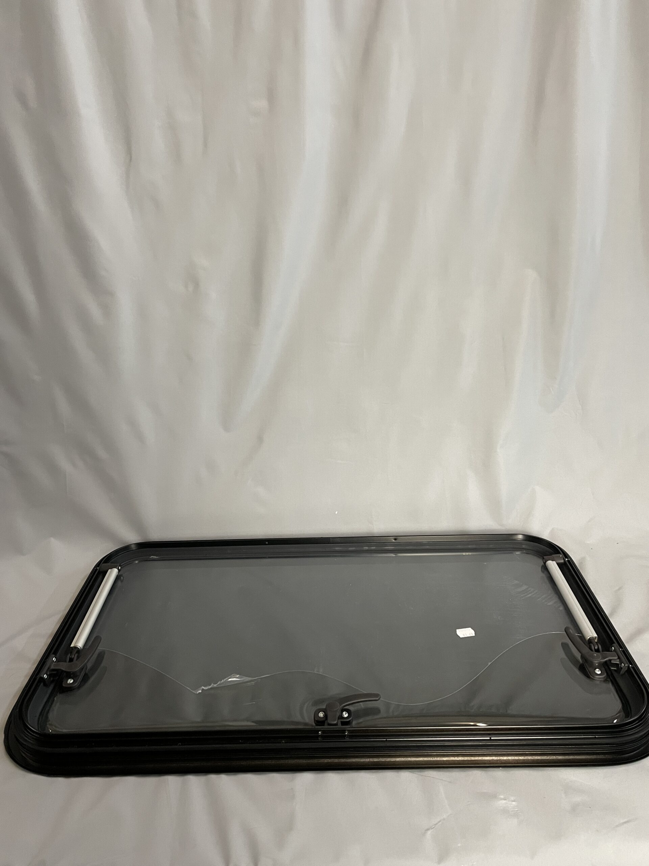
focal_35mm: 26
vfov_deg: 67.3
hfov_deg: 53.1
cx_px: 324
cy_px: 433
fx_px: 650
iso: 200
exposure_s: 1/50
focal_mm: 4.2
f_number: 1.6
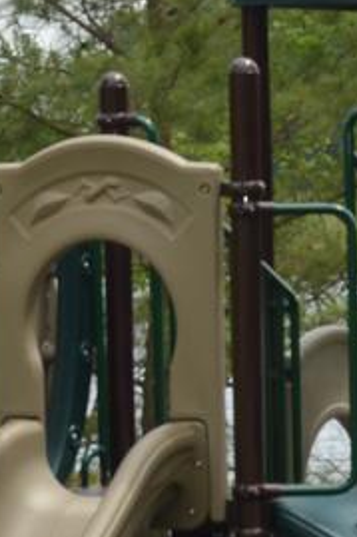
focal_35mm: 400
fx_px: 5954
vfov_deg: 5.2
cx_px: 273
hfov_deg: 3.4
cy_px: 426
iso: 100
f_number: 8
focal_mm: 35
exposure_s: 1/200
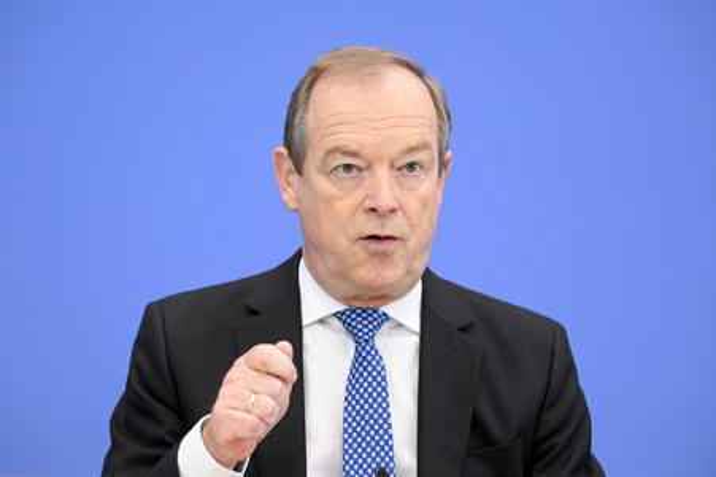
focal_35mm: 120
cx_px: 358
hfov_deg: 17.1
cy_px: 238
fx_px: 2385
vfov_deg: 11.4
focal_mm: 120
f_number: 3.5
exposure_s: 1/1250
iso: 4000
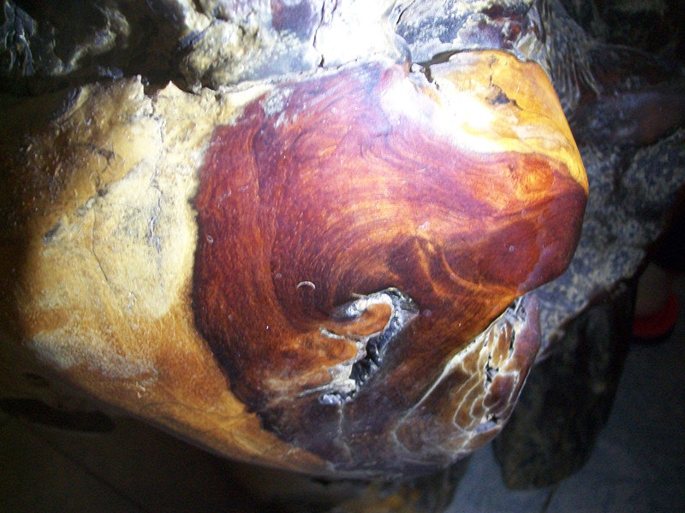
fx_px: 712
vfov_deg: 39.7
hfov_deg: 51.4
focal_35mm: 36
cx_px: 342
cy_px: 256
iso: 165
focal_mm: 6
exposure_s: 1/8
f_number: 2.7
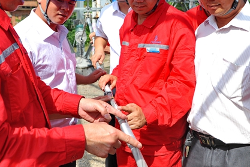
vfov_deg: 28.3
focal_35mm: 46
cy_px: 23
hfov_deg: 42.7
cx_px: 140
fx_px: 319
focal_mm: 24
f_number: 5
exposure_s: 1/800
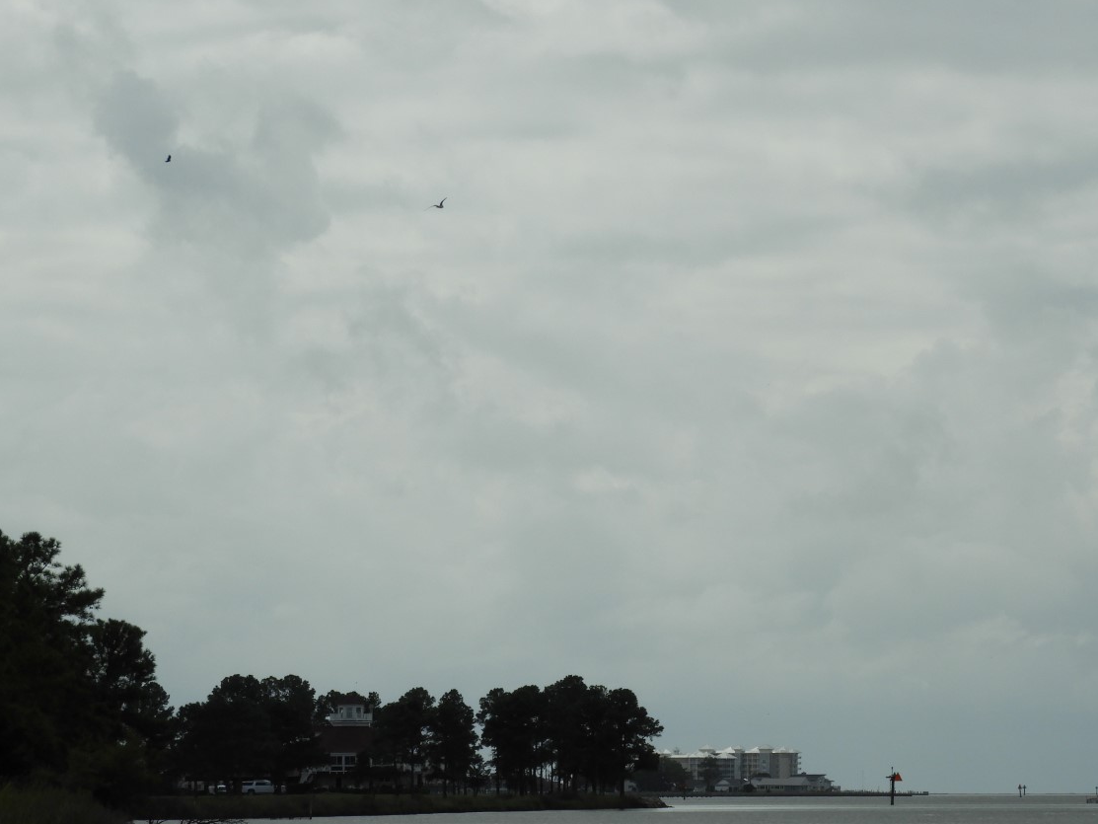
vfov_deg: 6.8
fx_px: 6979
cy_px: 527
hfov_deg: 9.0
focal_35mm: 220
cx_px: 596
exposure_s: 1/1600
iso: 100
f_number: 5.2
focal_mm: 30.5
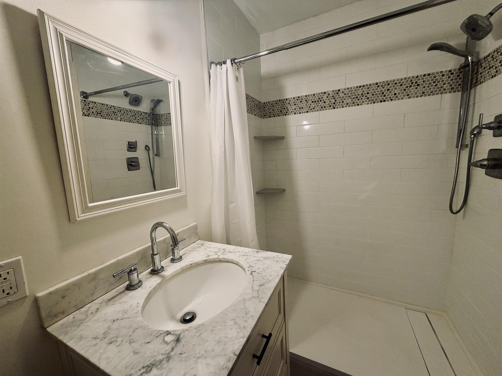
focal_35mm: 14
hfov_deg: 102.1
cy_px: 188
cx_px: 251
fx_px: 203
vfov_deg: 85.7
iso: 200
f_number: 2.2
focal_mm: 2.22
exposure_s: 1/120
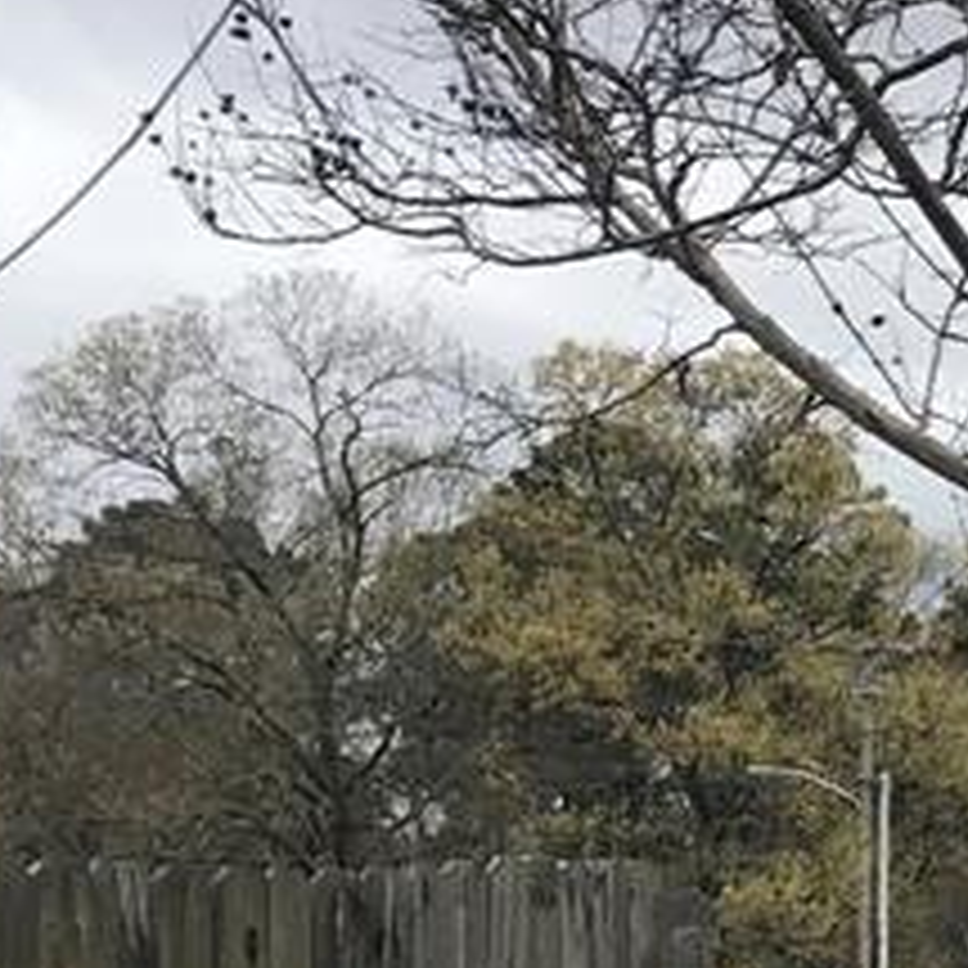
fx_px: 3733
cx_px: 2022
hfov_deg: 12.7
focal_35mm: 118
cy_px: 1391
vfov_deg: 14.0
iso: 20
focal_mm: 3.99
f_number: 1.8
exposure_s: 1/1312
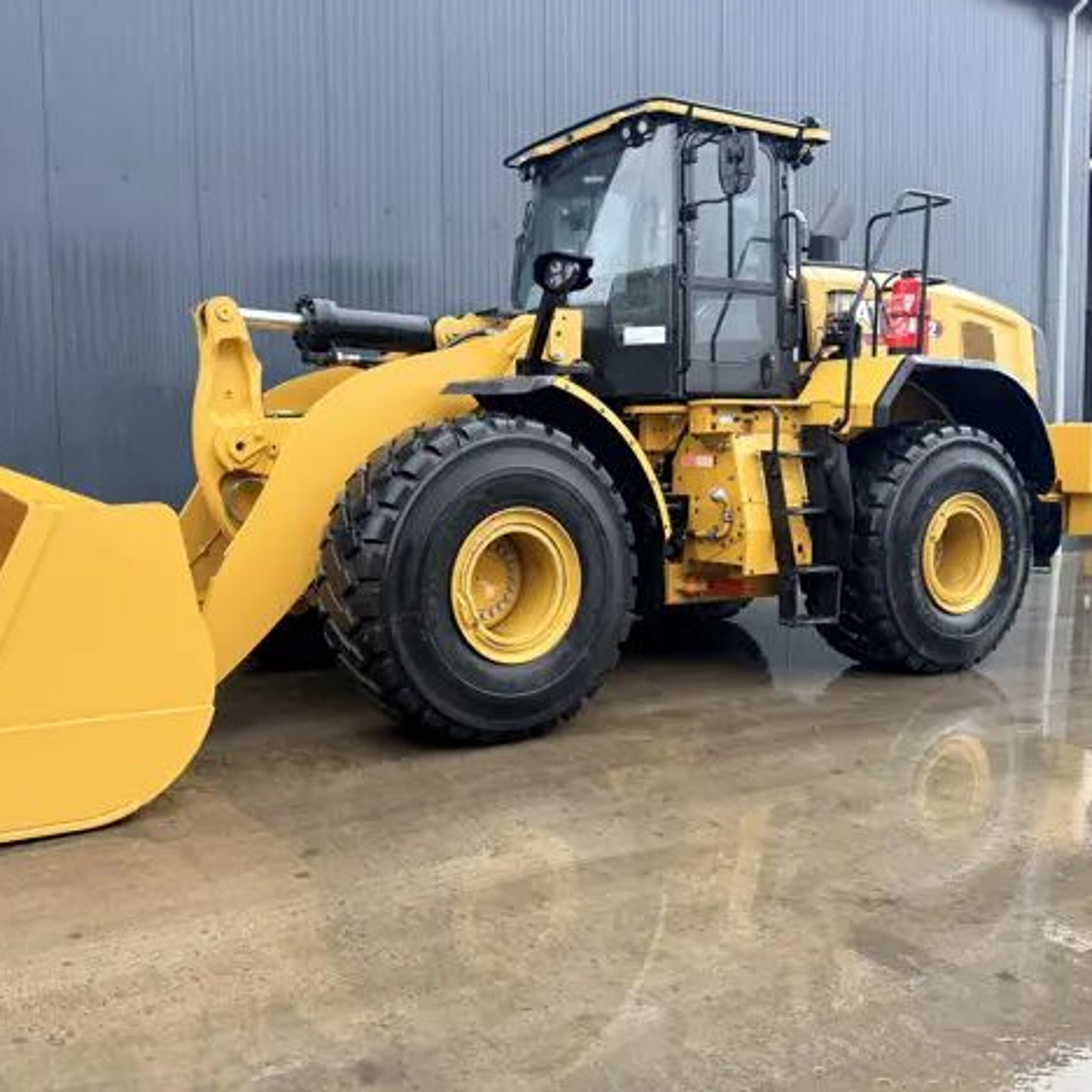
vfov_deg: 55.6
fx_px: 1035
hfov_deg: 54.9
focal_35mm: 29
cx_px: 401
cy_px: 539
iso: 64
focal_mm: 6.76
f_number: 1.78
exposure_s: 1/145
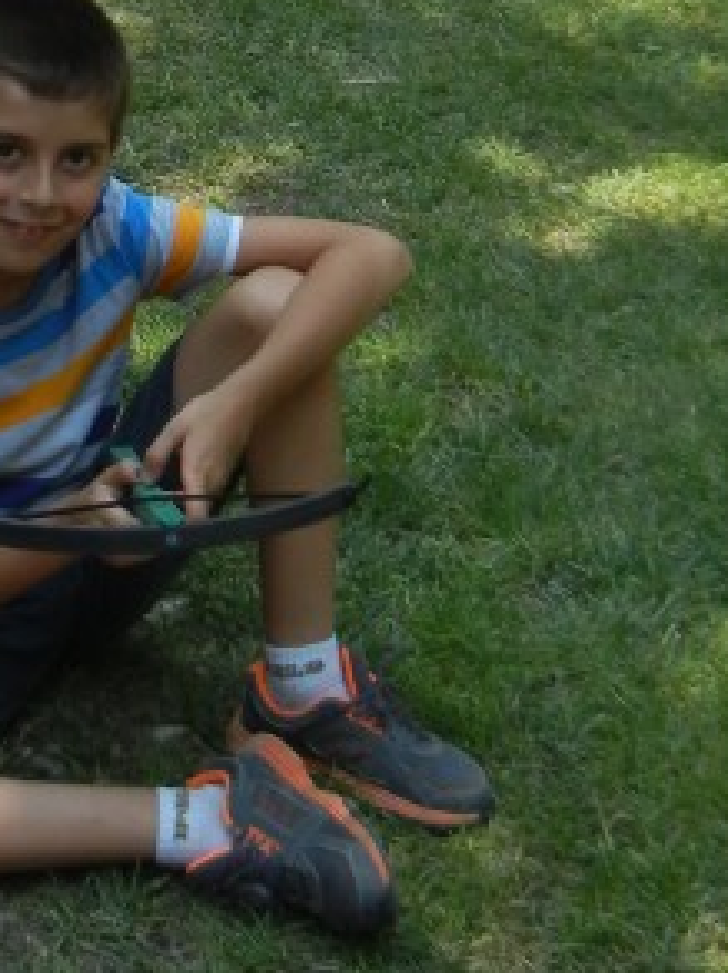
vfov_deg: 17.9
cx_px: 239
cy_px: -186
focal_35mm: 105
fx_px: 2951
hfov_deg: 14.0
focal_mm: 5.4
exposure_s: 1/476
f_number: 3.5
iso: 160
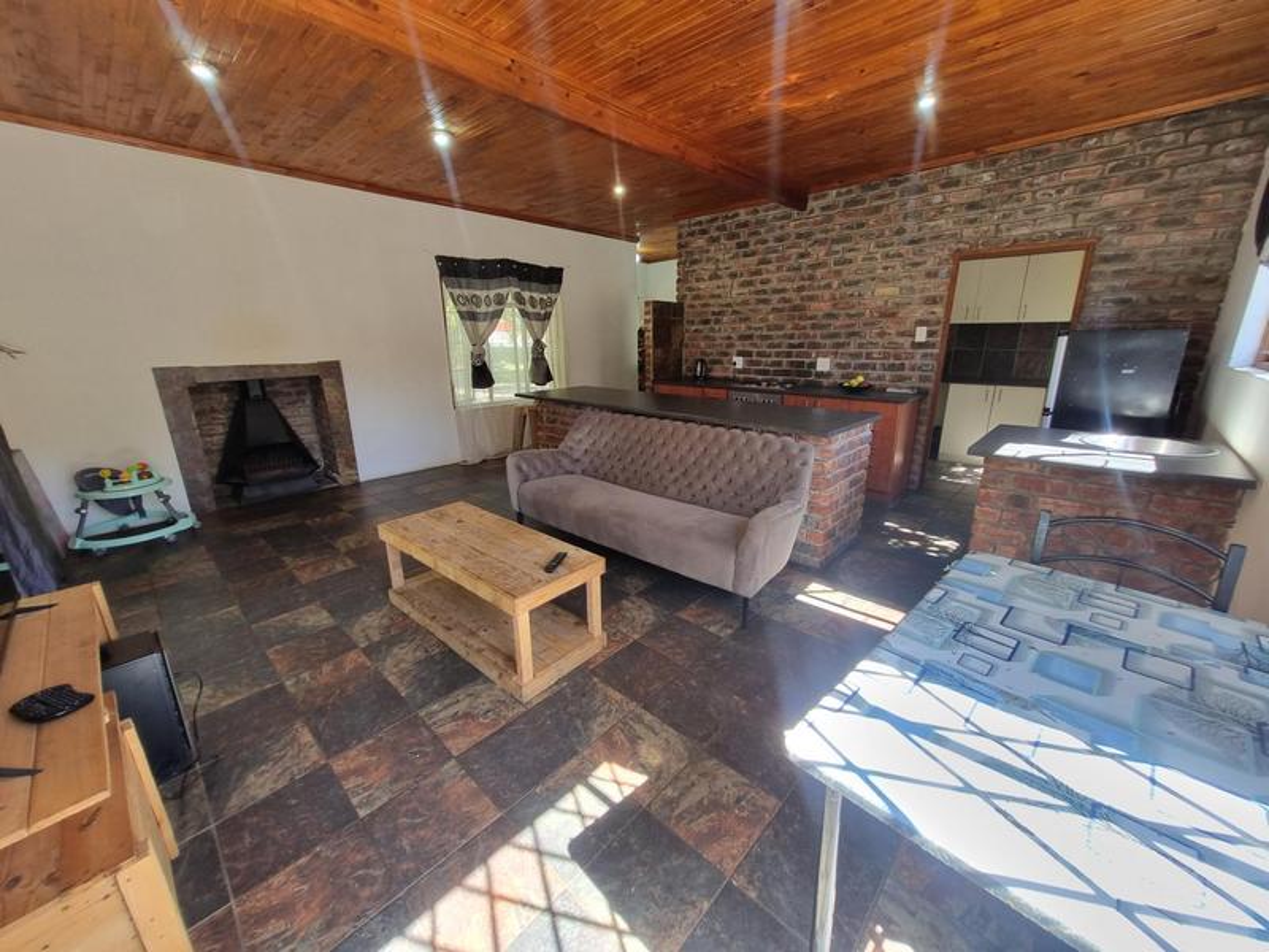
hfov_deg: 106.2
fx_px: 477
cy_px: 476
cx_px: 634
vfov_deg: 89.9
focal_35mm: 13
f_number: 2.2
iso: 80
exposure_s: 1/50
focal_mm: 1.74
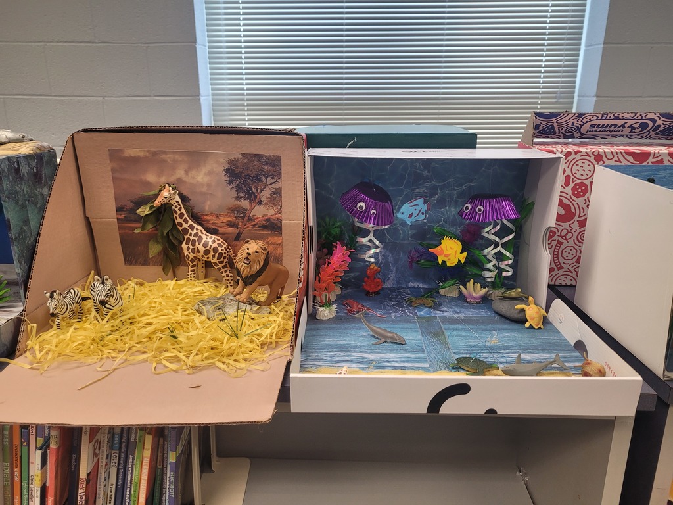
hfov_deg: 67.3
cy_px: 252
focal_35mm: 26
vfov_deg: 53.1
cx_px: 336
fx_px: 505
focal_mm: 5.4
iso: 160
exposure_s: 1/120
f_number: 1.8
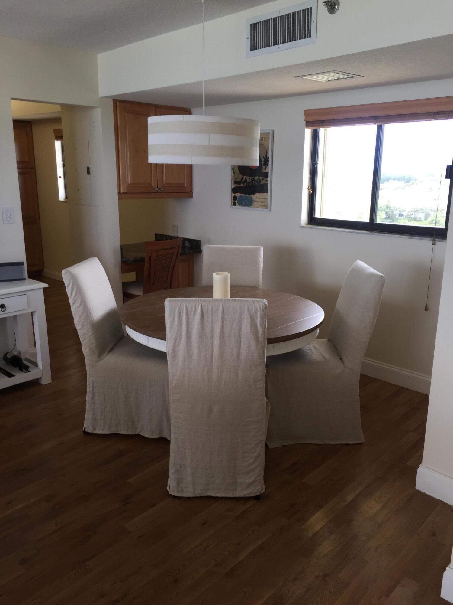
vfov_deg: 61.7
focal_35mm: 29
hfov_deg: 48.2
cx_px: 226
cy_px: 302
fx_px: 506
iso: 32
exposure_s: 1/60
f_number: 2.2
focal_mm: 4.15
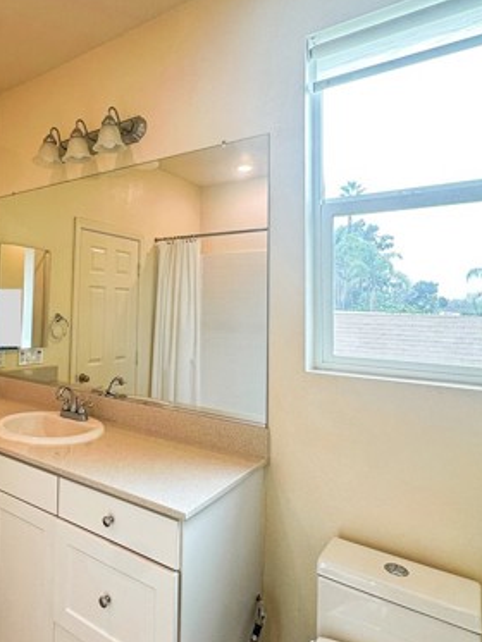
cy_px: 287
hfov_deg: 54.6
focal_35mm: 24
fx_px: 445
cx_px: 129
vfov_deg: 71.4
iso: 50
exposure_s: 1/120
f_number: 2.2
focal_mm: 2.22
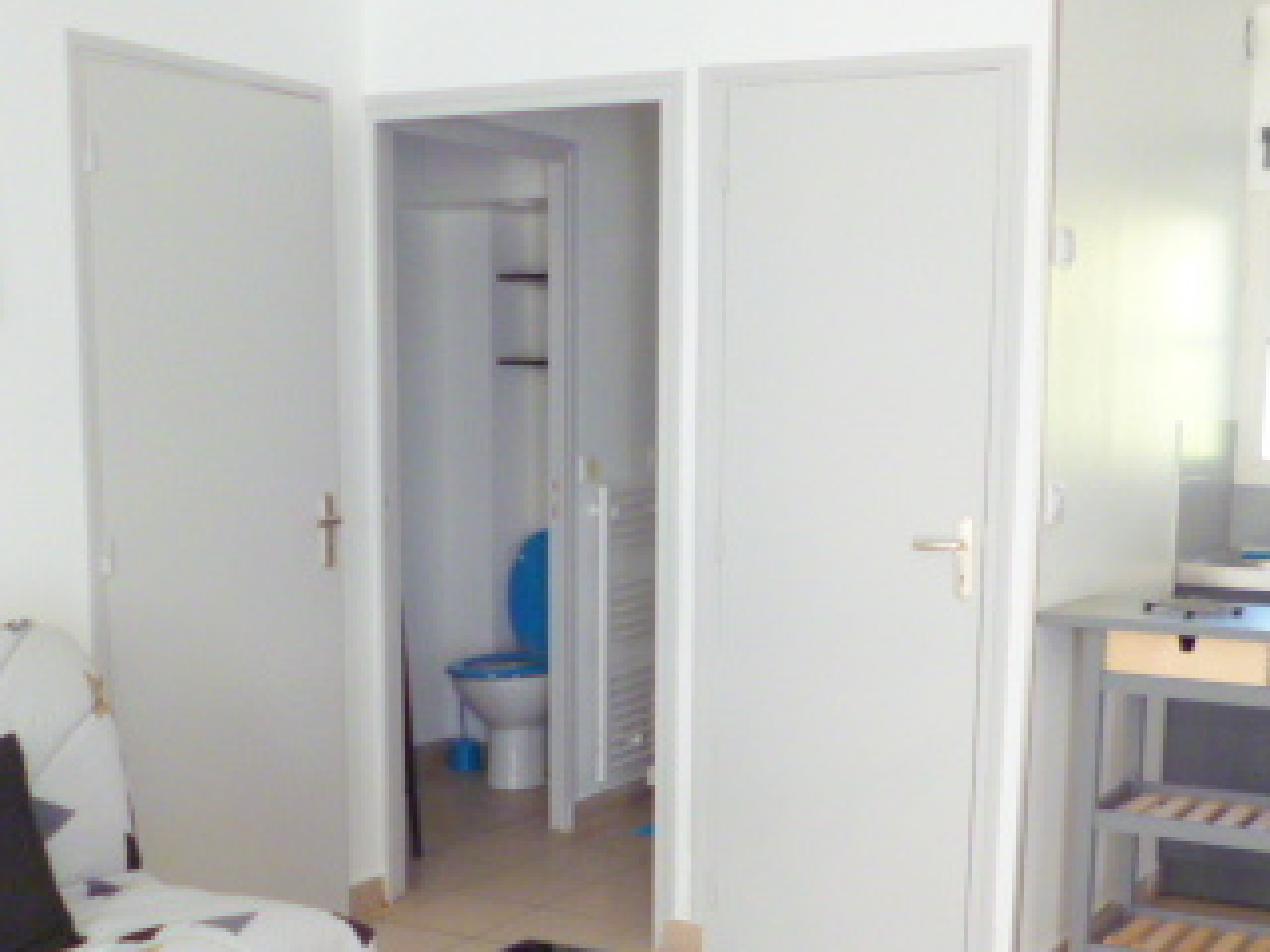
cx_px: 714
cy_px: 706
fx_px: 1761
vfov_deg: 29.8
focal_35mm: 48
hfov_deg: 39.6
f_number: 2.5
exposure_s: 1/60
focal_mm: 4.3
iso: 250
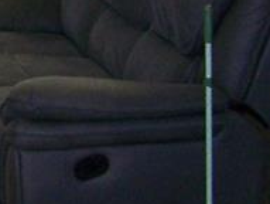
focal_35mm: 203
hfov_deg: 9.1
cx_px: -274
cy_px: -118
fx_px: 1586
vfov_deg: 7.2
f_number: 2.8
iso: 200
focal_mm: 6.3
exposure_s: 1/60
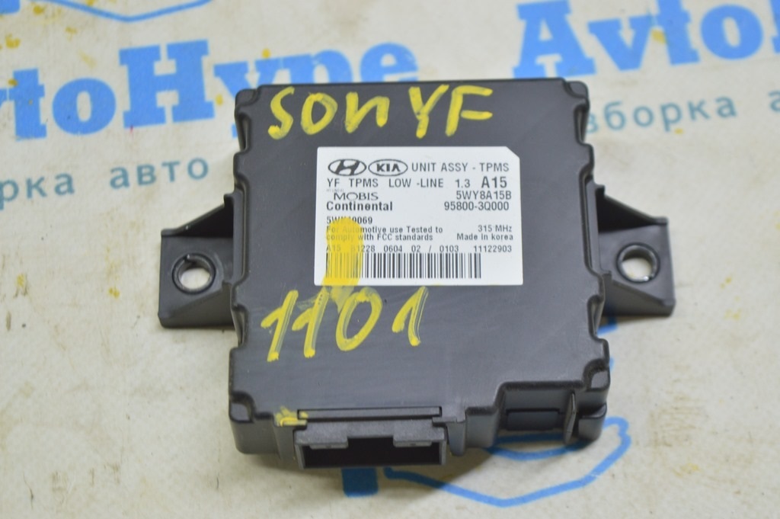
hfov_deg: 26.0
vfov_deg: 17.5
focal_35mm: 78
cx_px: 390
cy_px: 260
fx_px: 1689
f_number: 5.6
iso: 400
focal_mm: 52
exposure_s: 1/20
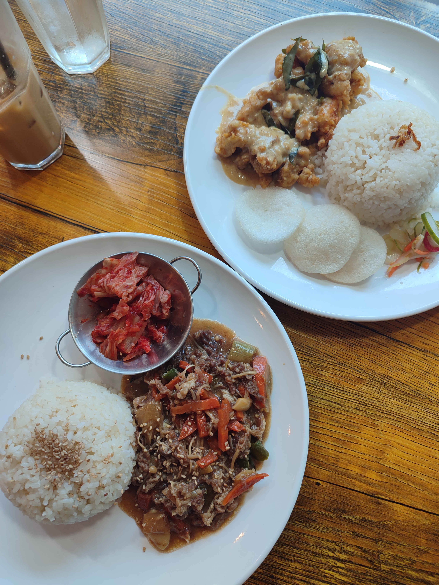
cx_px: 220
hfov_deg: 54.9
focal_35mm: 25
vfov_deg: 69.4
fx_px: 423
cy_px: 292
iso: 182
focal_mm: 5.95
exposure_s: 1/60
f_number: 1.89
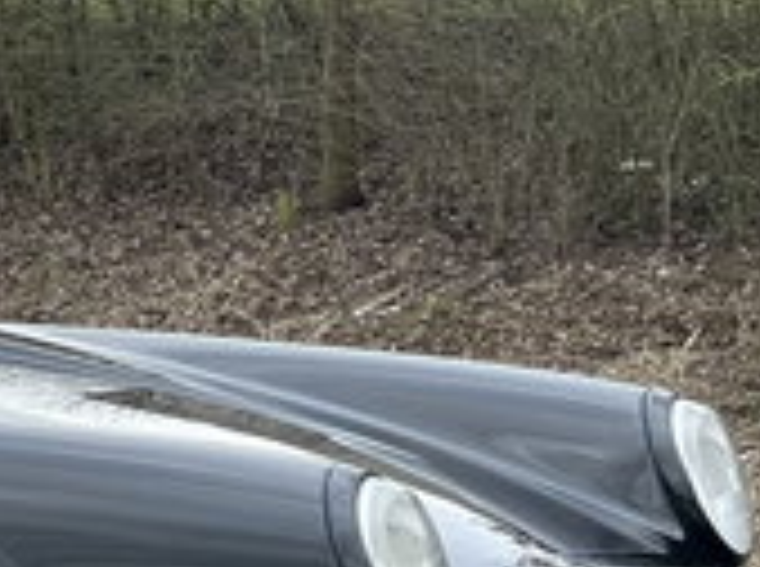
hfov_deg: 8.1
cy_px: 680
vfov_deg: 6.2
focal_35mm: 237
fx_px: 5192
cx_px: -585
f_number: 2
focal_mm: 6
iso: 25
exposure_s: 1/99
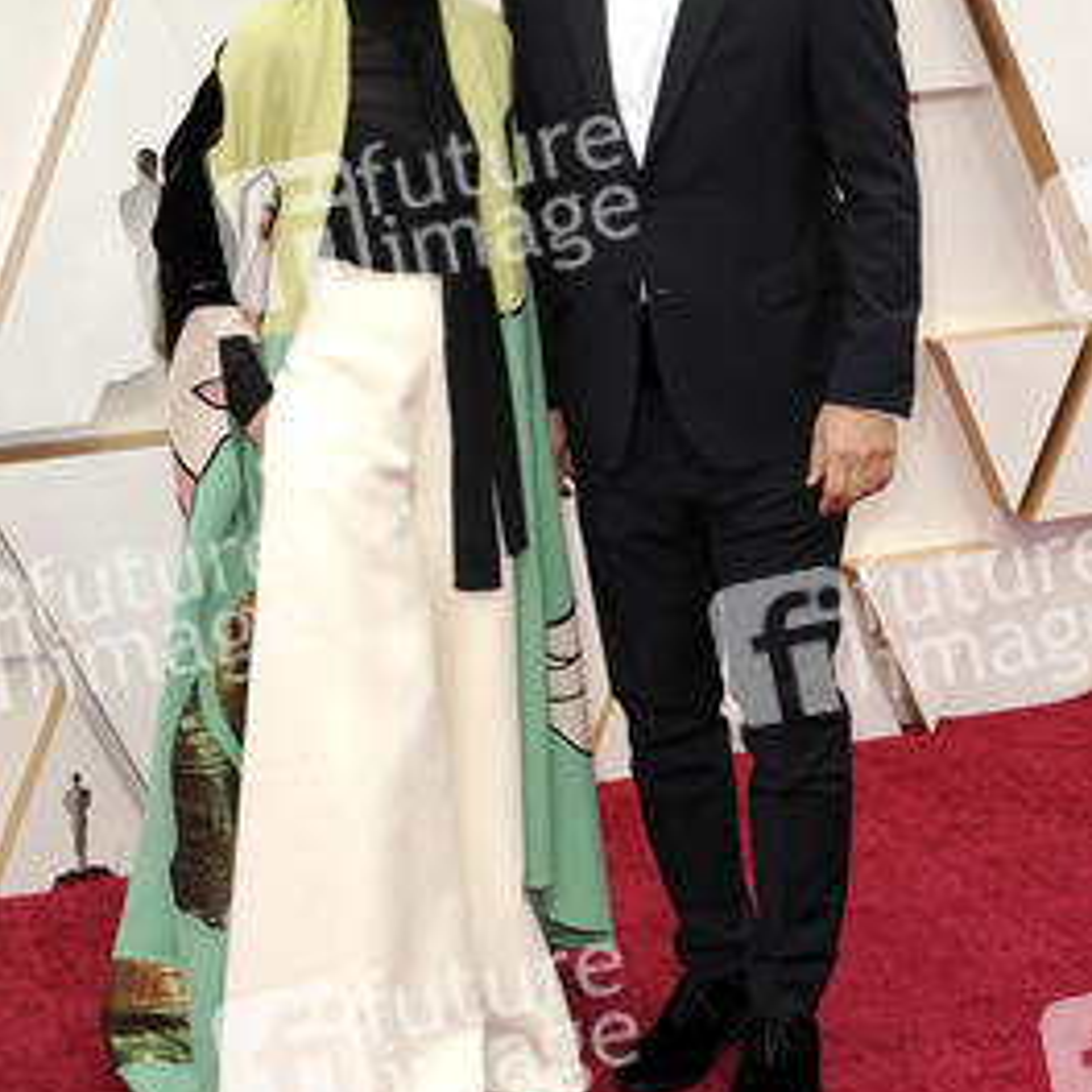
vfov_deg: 21.6
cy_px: 422
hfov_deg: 21.7
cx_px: 548
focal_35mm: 80
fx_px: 2855
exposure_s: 1/200
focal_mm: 62
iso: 800
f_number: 7.1
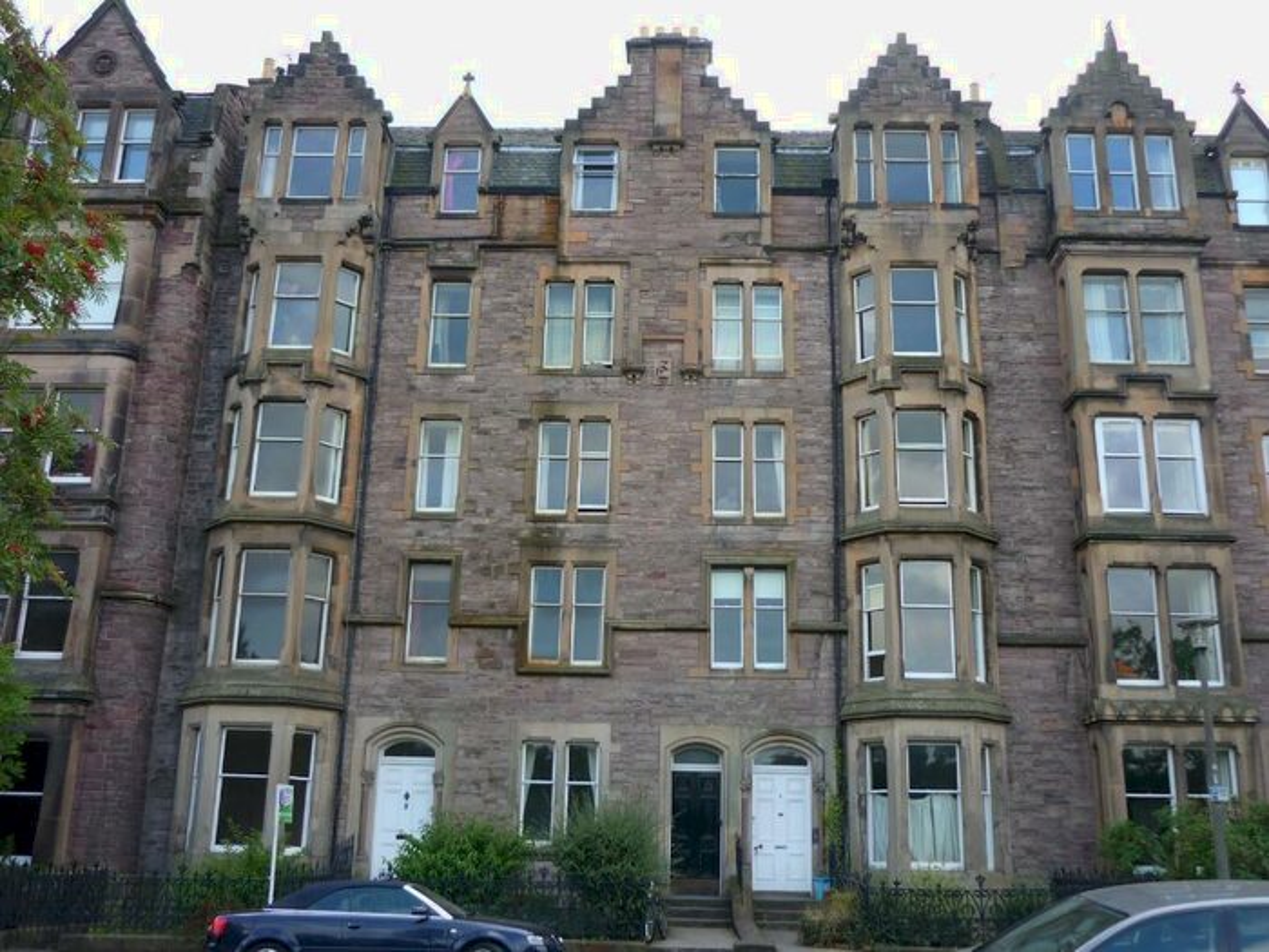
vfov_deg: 42.9
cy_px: 476
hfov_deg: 55.4
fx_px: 1210
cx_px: 634
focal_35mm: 33
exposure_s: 1/200
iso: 80
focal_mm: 5.5
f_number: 2.8
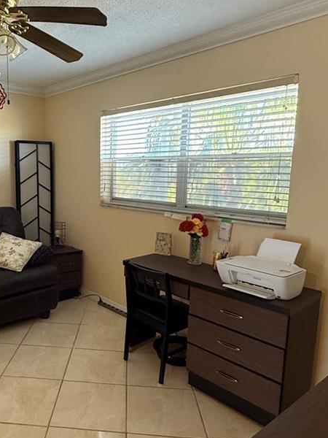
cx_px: 87
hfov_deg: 48.1
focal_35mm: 28
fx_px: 354
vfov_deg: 63.4
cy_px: 226
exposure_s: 1/72
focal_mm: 2.22
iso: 400
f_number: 2.2
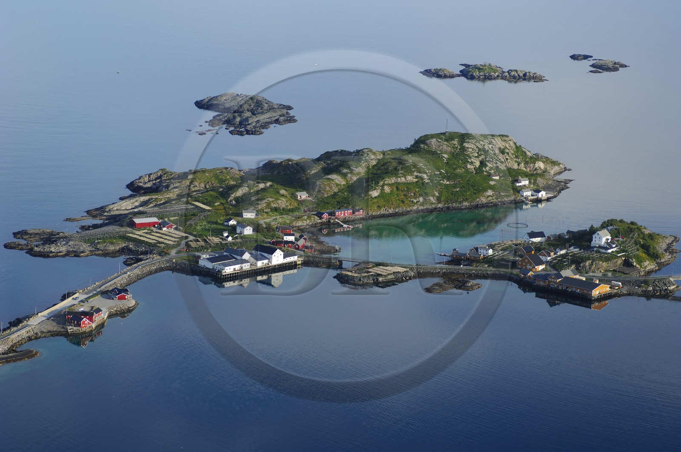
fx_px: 1473
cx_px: 340
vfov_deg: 17.4
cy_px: 226
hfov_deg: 26.0
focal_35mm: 78
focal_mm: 52
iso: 100
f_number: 3.5
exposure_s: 1/750
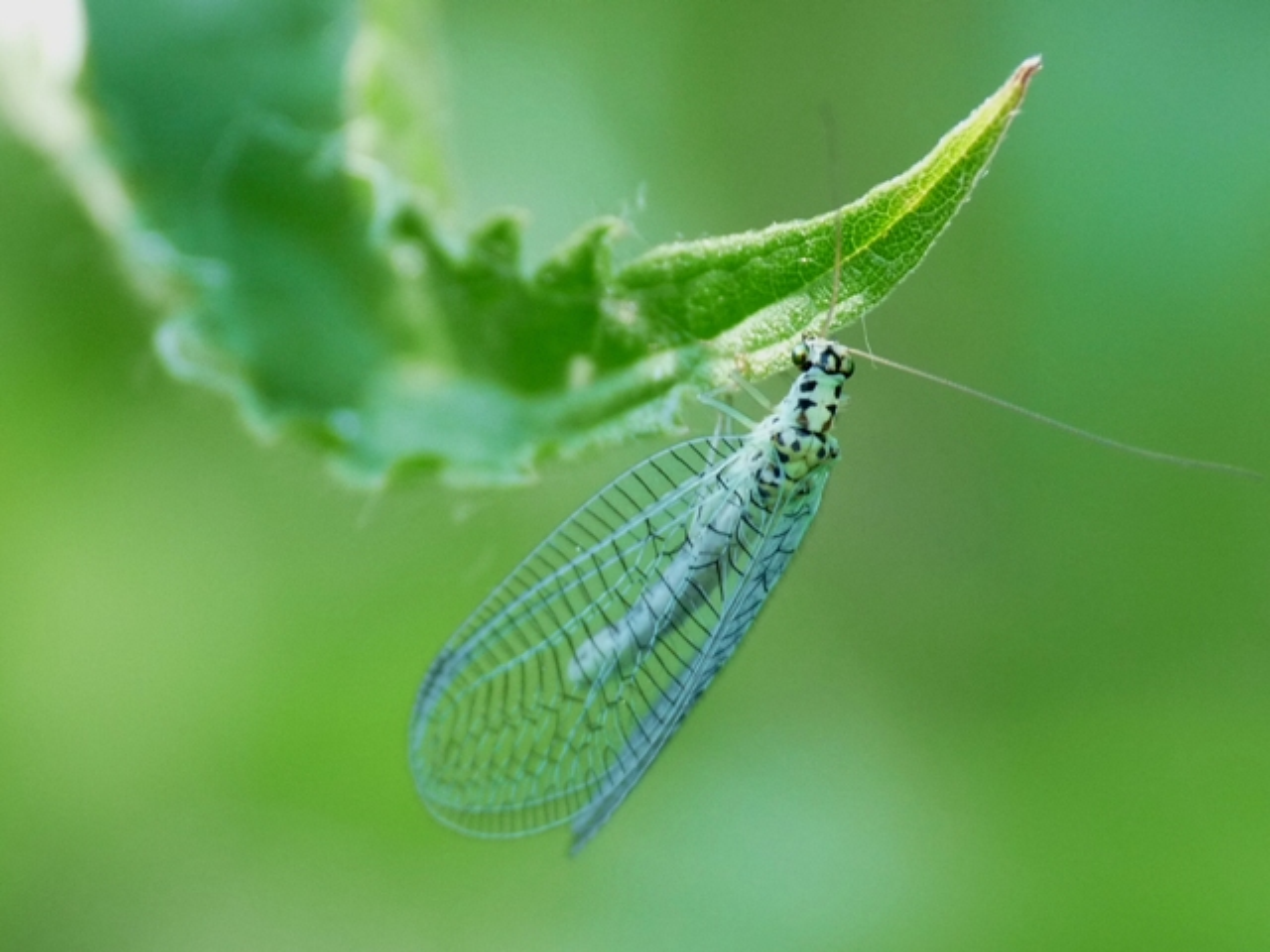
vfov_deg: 9.6
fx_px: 5650
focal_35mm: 154
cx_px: 635
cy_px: 476
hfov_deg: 12.8
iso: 200
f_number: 3.4
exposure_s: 1/100
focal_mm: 15.5
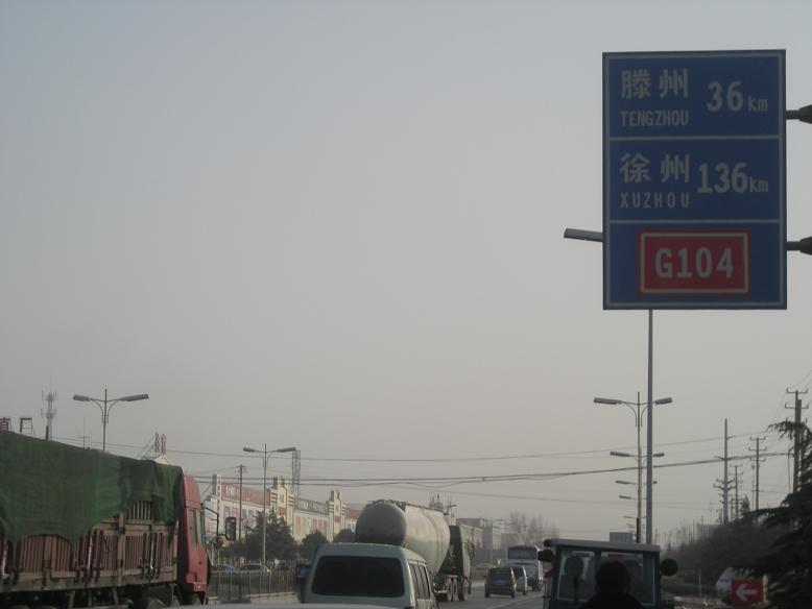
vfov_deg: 14.1
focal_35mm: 105
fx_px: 2464
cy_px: 304
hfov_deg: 18.7
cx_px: 406
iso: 50
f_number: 9.4
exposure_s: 1/130
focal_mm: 17.1
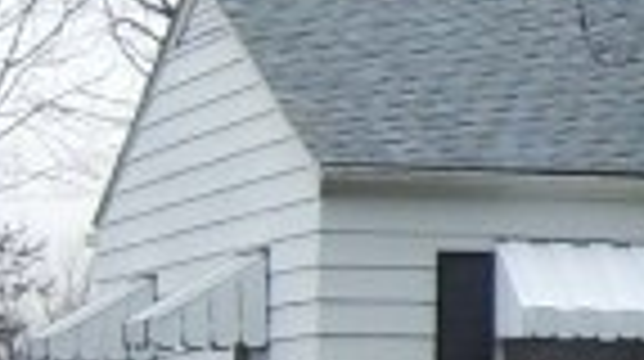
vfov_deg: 4.4
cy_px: 76
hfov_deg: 7.6
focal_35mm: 273
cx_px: 1202
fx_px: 4656
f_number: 2.8
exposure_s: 1/30
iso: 50
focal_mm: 5.8
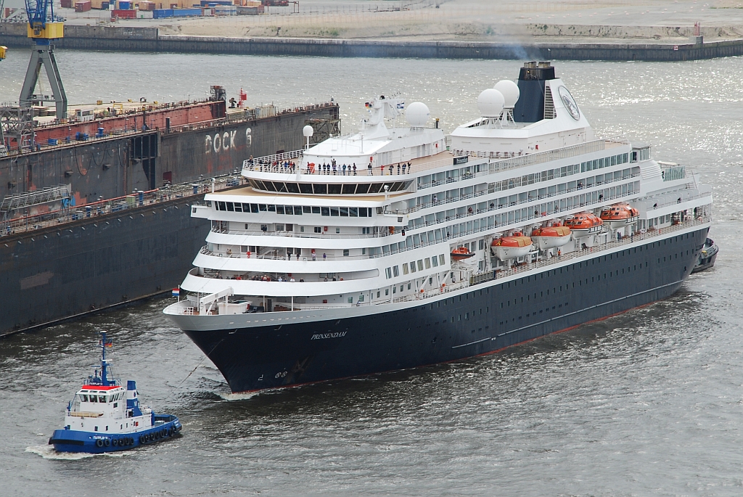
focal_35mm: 202
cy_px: 248
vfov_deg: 6.8
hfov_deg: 10.1
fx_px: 4183
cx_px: 372
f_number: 9
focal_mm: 135
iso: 200
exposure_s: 1/160
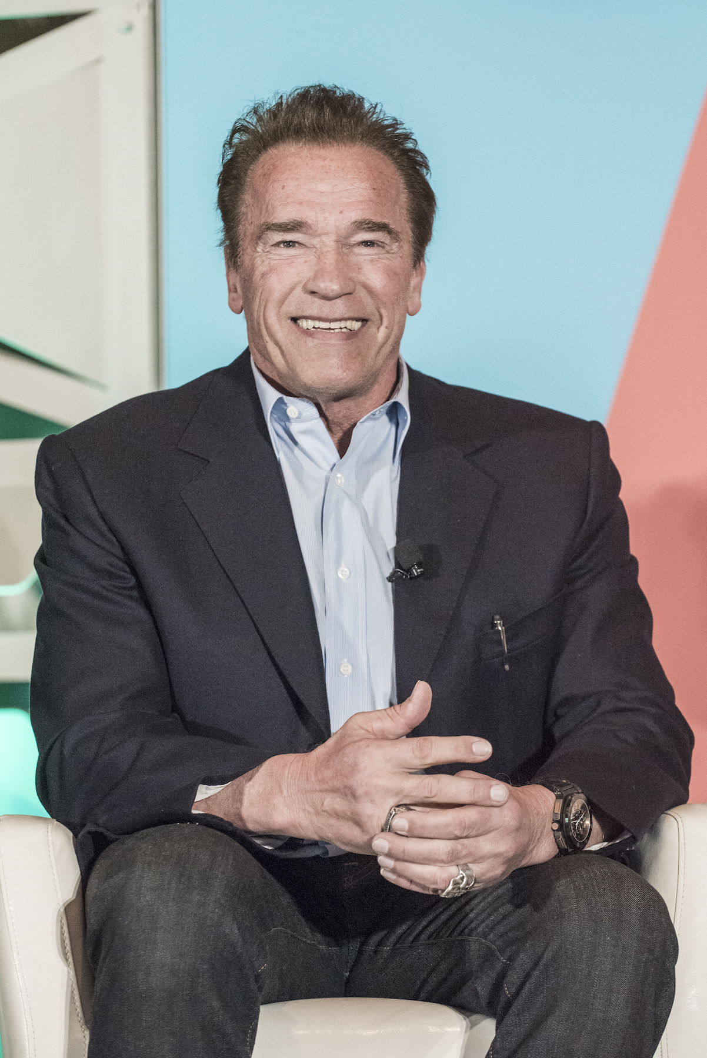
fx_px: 3531
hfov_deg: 11.4
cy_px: 529
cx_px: 354
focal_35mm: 120
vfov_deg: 17.1
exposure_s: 1/250
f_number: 4.5
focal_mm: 120
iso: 3200
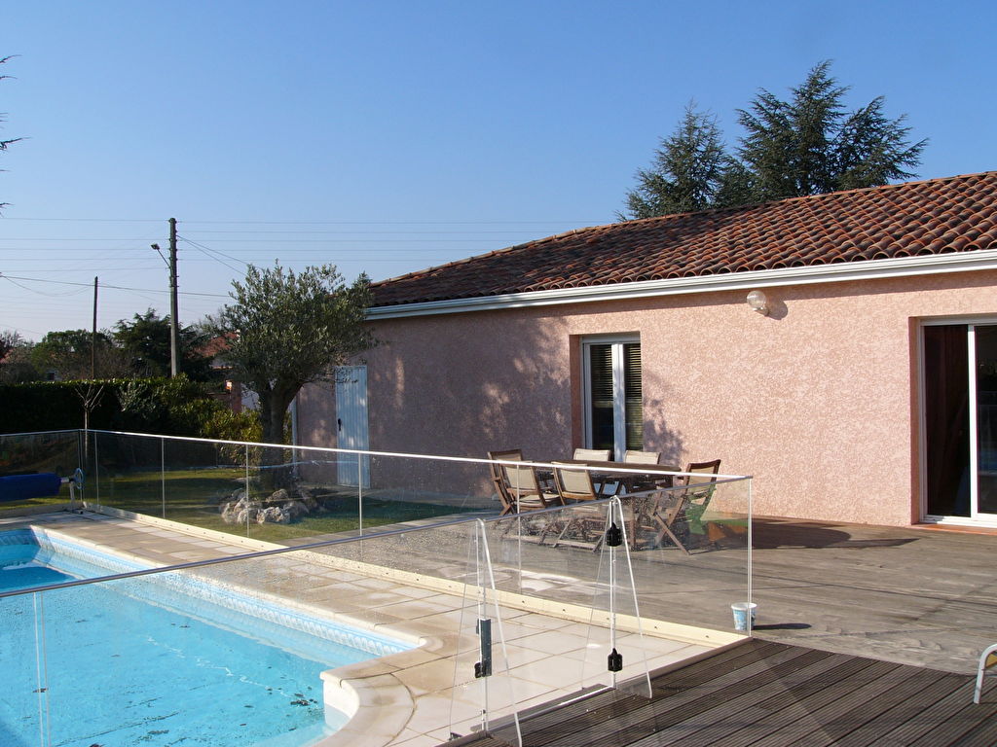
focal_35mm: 36
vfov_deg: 39.7
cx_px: 498
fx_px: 1037
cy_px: 374
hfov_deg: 51.4
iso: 50
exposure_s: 1/160
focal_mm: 6
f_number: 8
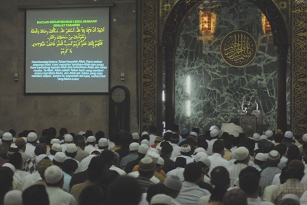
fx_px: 1025
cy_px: 102
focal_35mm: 120
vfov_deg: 11.5
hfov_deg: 17.0
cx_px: 154
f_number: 3.2
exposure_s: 1/40
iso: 400
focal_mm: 80
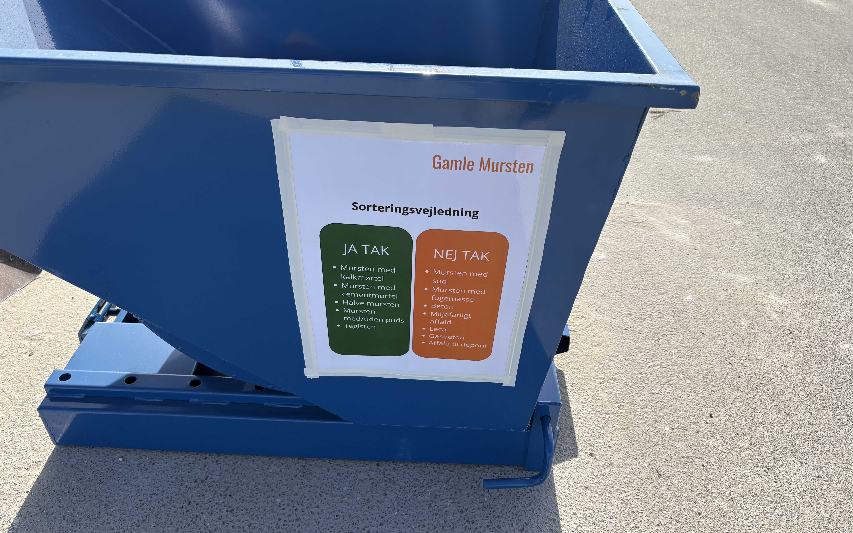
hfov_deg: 66.5
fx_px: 651
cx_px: 428
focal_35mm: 28
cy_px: 267
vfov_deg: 44.5
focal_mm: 5.96
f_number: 1.6
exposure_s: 1/2283
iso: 50
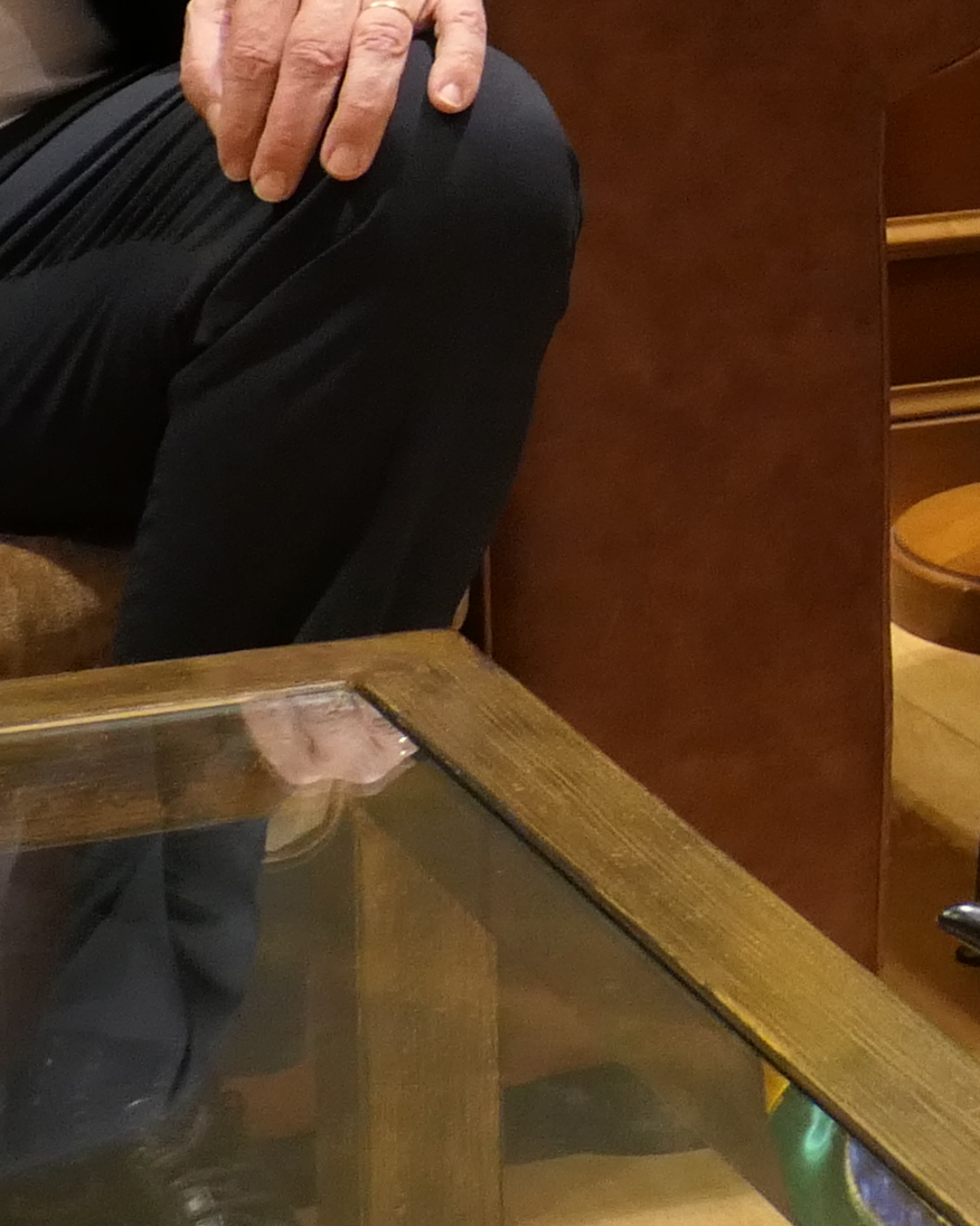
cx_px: 1359
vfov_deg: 12.6
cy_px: -226
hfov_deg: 10.0
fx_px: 5441
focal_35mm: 150
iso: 800
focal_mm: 11.7
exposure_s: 1/30
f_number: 4.2
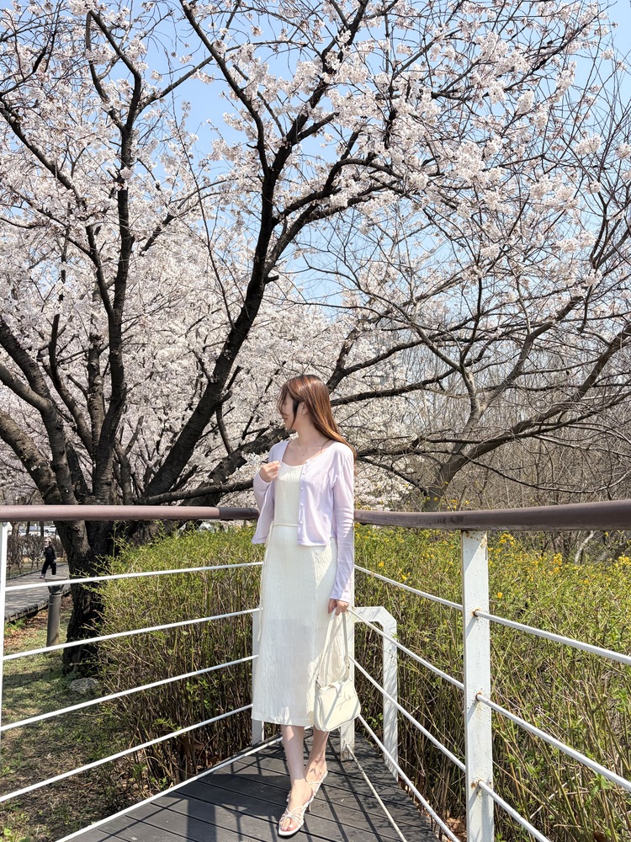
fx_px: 632
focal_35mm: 26
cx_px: 316
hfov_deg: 53.1
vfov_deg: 67.3
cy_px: 421
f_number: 1.6
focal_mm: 5.96
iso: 50
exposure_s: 1/3623
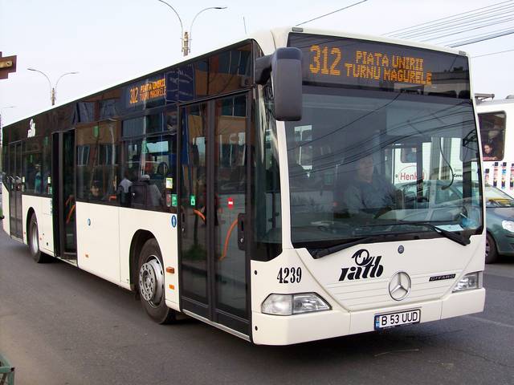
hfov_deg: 42.1
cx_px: 257
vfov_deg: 32.2
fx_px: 668
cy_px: 192
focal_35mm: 45
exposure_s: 1/458
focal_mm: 7.6
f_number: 3
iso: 80
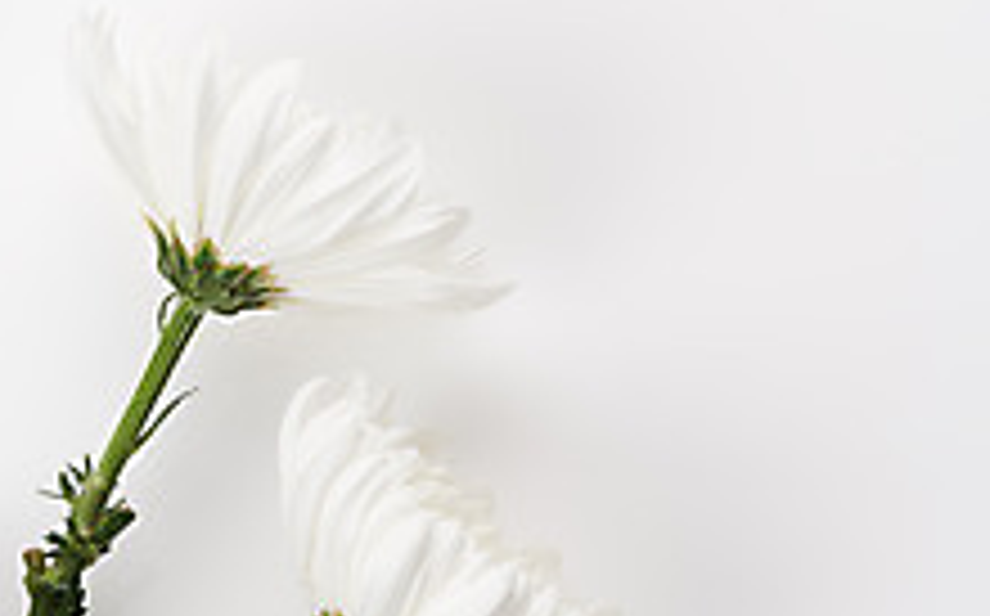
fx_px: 5256
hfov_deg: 10.8
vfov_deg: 6.7
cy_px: 58
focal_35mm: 195
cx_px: 551
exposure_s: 1/125
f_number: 11
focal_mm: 105
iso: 100
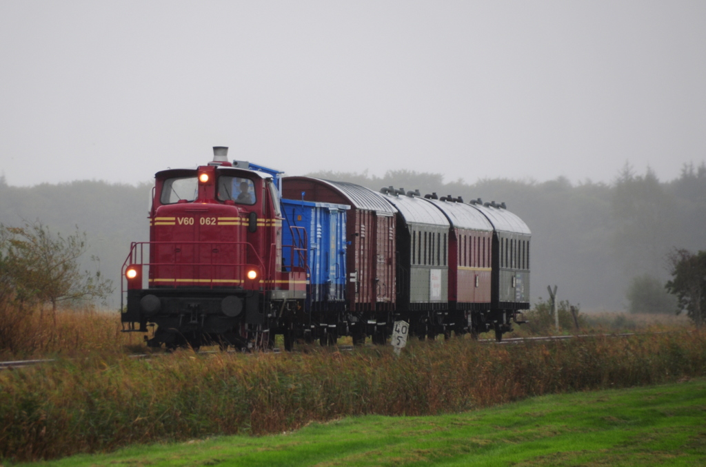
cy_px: 234
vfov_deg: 3.6
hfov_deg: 5.5
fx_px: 7338
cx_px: 353
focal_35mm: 375
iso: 200
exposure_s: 1/40
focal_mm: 250
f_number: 6.3
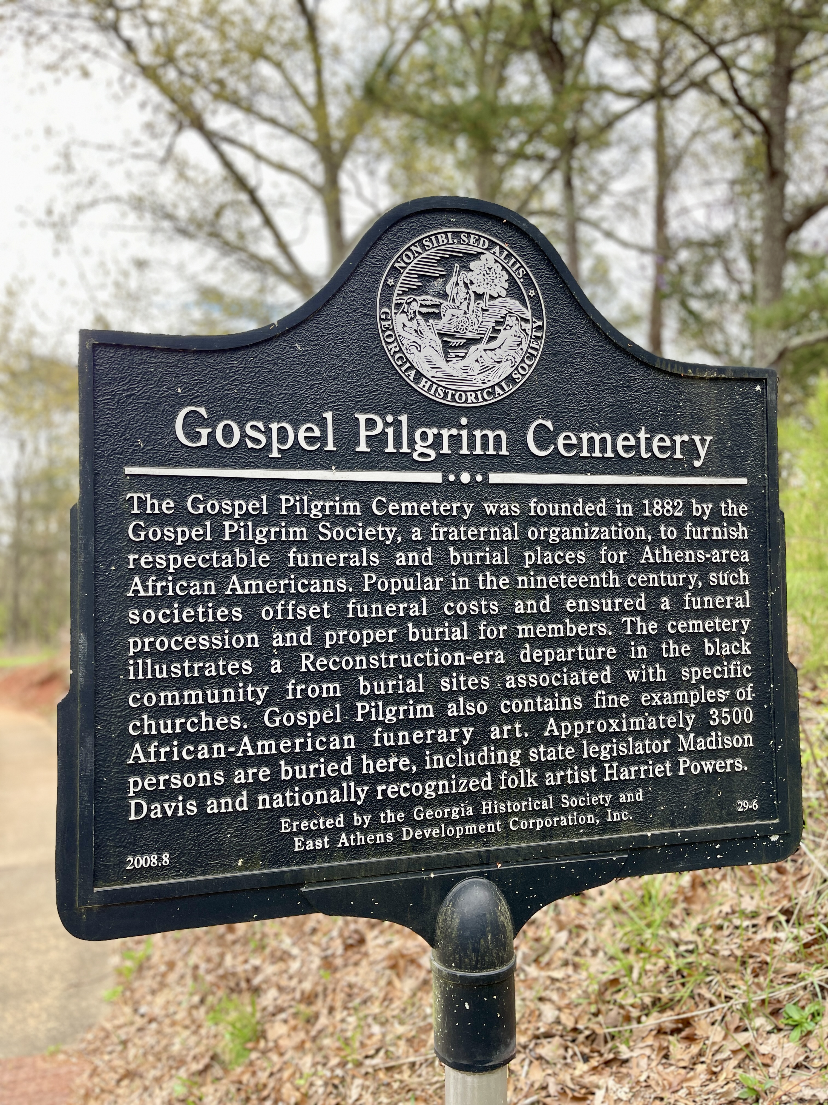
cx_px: 414
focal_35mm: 26
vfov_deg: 67.3
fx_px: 829
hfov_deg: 53.1
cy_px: 552
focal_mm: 5.1
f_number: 1.6
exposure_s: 1/121
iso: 40
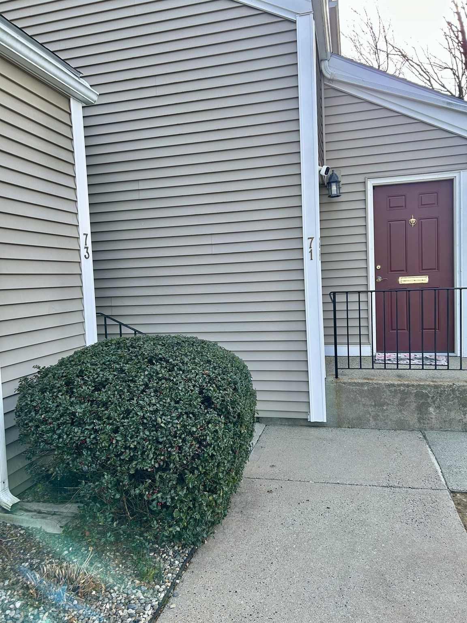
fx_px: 468
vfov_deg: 67.3
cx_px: 234
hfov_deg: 53.1
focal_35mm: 26
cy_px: 312
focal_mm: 5.7
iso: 50
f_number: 1.5
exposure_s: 1/909
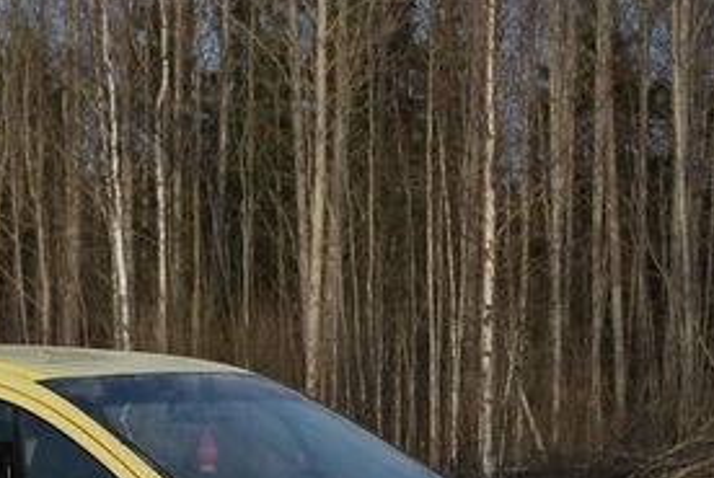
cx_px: 135
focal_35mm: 167
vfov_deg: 8.2
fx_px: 3317
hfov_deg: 12.2
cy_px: 540
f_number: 7.1
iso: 100
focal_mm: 48
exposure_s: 1/200
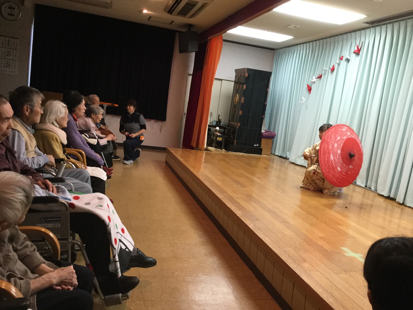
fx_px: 370
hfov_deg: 58.4
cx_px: 206
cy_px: 155
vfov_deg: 45.4
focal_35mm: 31
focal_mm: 3.3
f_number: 2.4
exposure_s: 1/30
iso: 125
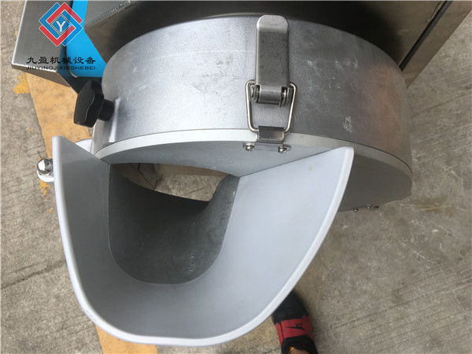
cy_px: 177
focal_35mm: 29
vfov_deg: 48.2
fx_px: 395
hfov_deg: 61.7
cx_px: 236
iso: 25
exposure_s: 1/769
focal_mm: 4.15
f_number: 2.2
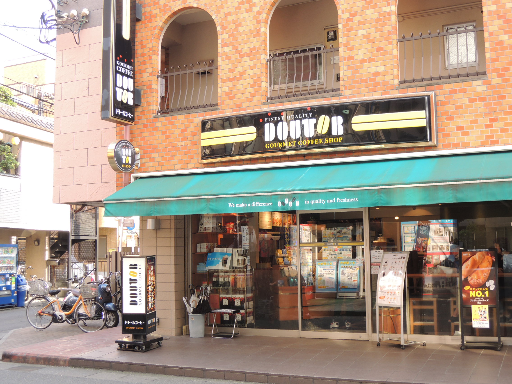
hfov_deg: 42.1
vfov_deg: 32.2
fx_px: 666
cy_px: 192
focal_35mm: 45
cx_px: 256
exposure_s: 1/50
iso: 100
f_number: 3.5
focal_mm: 8.1
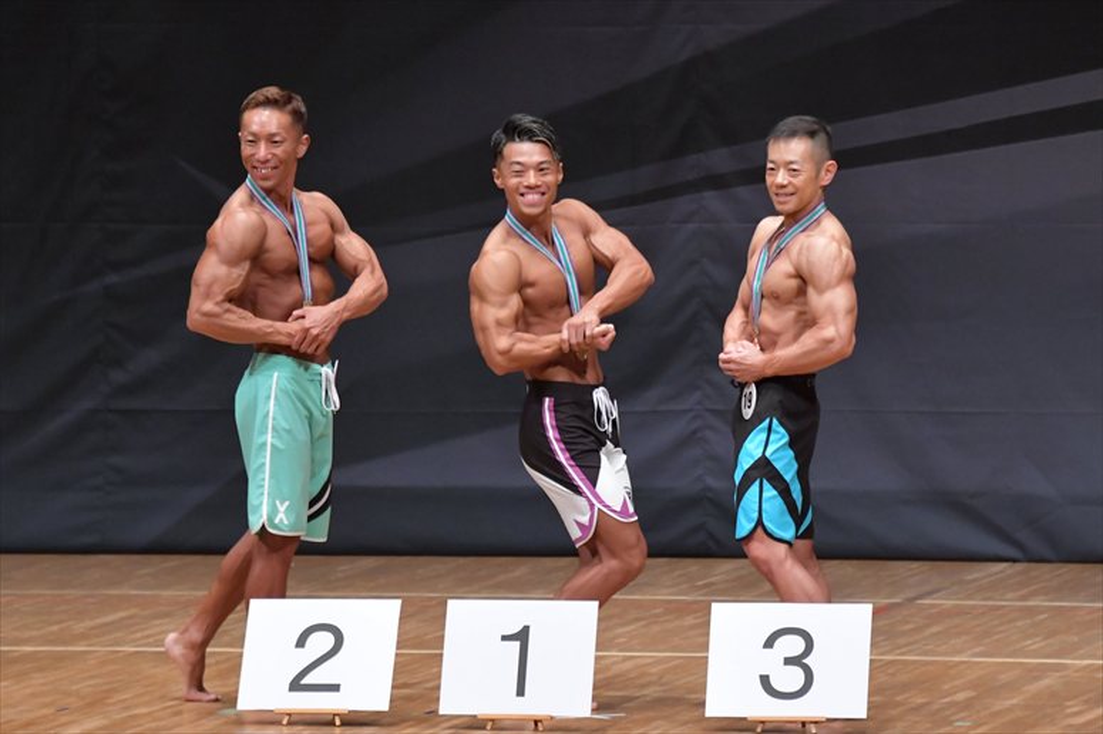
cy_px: 367
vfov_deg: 4.6
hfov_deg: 6.9
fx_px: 9187
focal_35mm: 300
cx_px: 552
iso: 6400
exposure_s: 1/400
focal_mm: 200
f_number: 5.6
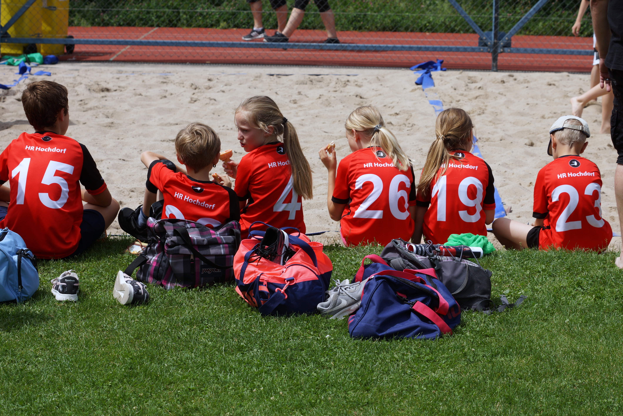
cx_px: 312
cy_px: 208
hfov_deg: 19.4
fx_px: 1818
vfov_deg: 13.1
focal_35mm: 105
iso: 100
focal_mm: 70
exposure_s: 1/400
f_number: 7.1
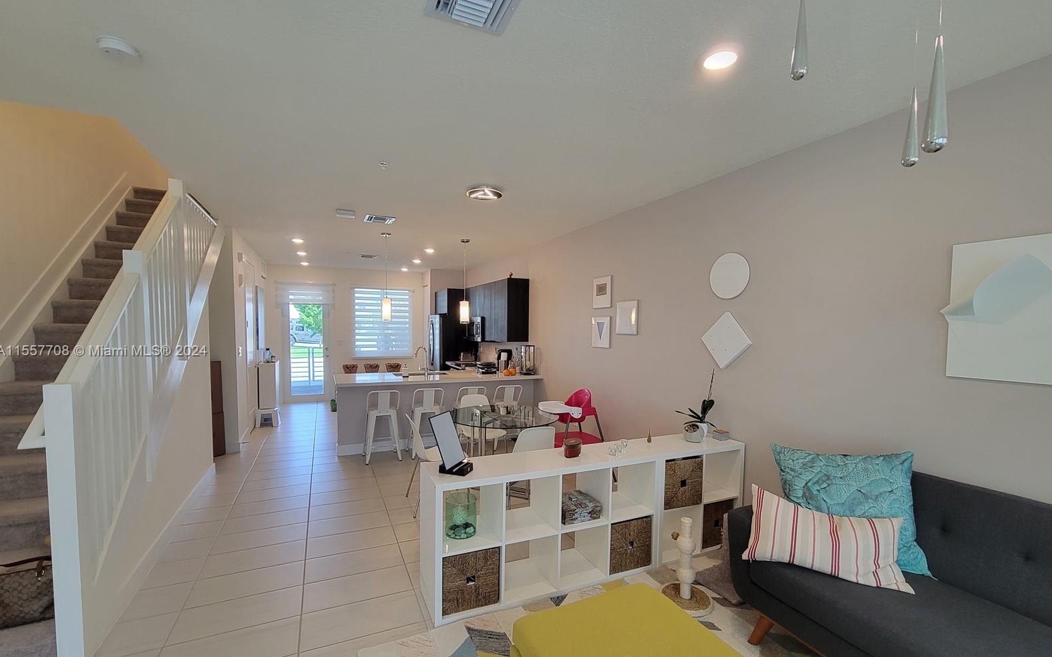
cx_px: 528
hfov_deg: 105.3
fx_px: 401
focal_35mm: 14
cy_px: 352
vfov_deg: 78.5
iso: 125
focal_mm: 2.2
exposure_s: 1/59
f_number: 2.2
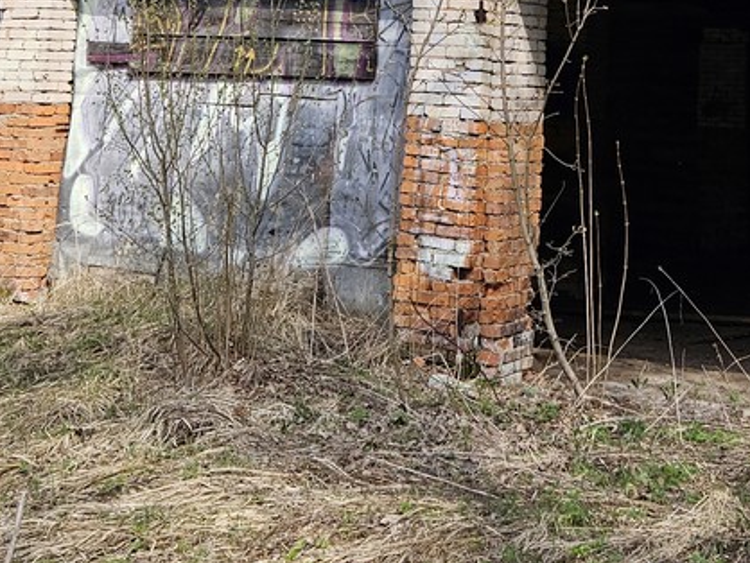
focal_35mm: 66
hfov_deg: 28.9
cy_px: -68
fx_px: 1431
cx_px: 558
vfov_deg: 21.1
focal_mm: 5.4
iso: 40
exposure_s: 1/1293
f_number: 1.8
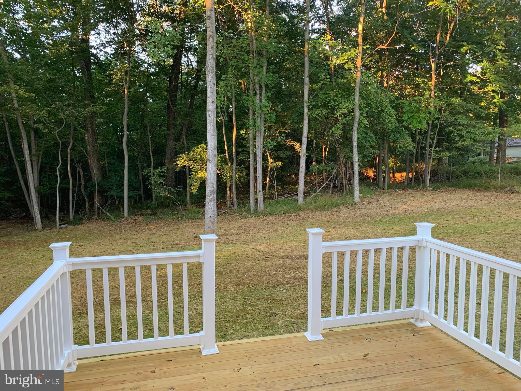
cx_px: 260
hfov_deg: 67.3
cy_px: 196
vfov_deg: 53.1
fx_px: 391
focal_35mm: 26
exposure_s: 1/121
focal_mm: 4.25
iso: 80
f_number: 1.8
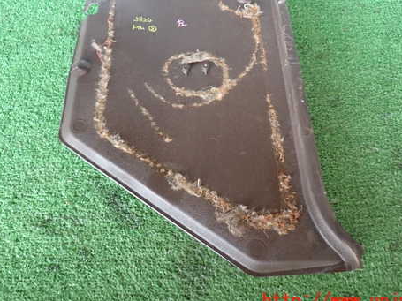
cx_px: 197
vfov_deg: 42.6
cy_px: 114
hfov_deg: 55.4
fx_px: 383
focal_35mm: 33
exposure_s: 1/60
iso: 200
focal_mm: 4.5
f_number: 2
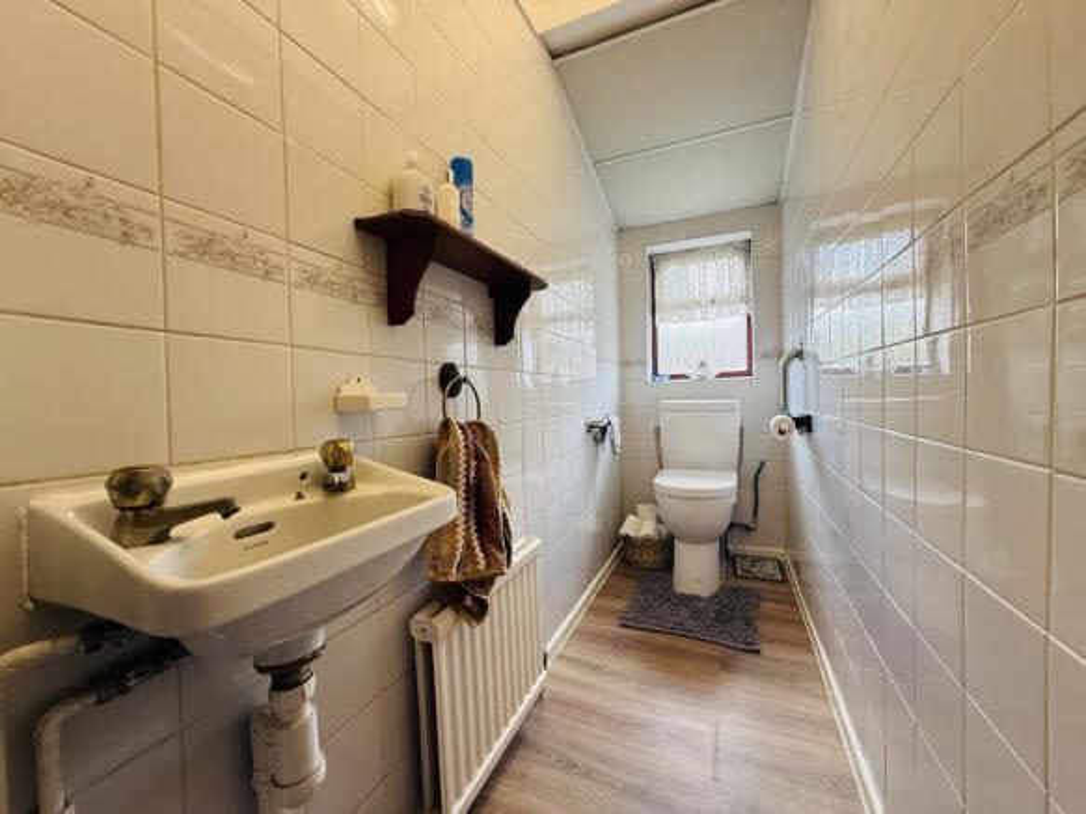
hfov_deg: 102.1
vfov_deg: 85.7
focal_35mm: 14
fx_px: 439
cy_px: 407
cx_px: 543
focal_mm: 2.22
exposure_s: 1/100
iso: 160
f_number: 2.2
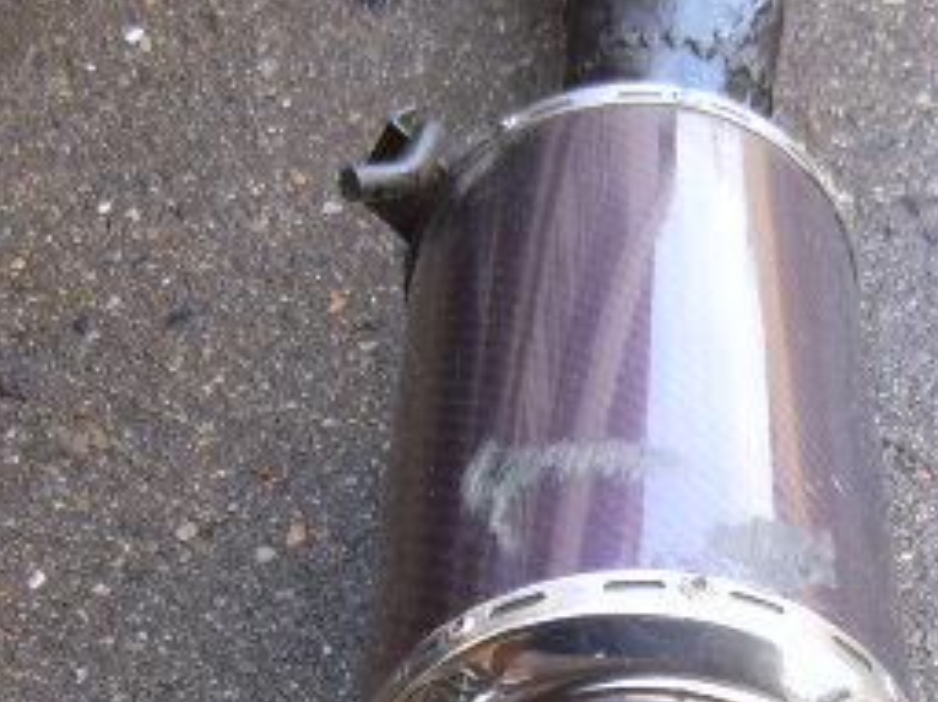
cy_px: 702
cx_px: 625
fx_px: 2383
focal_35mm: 88
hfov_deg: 22.2
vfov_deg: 16.4
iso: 50
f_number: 2.8
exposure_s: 1/90
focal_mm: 5.8
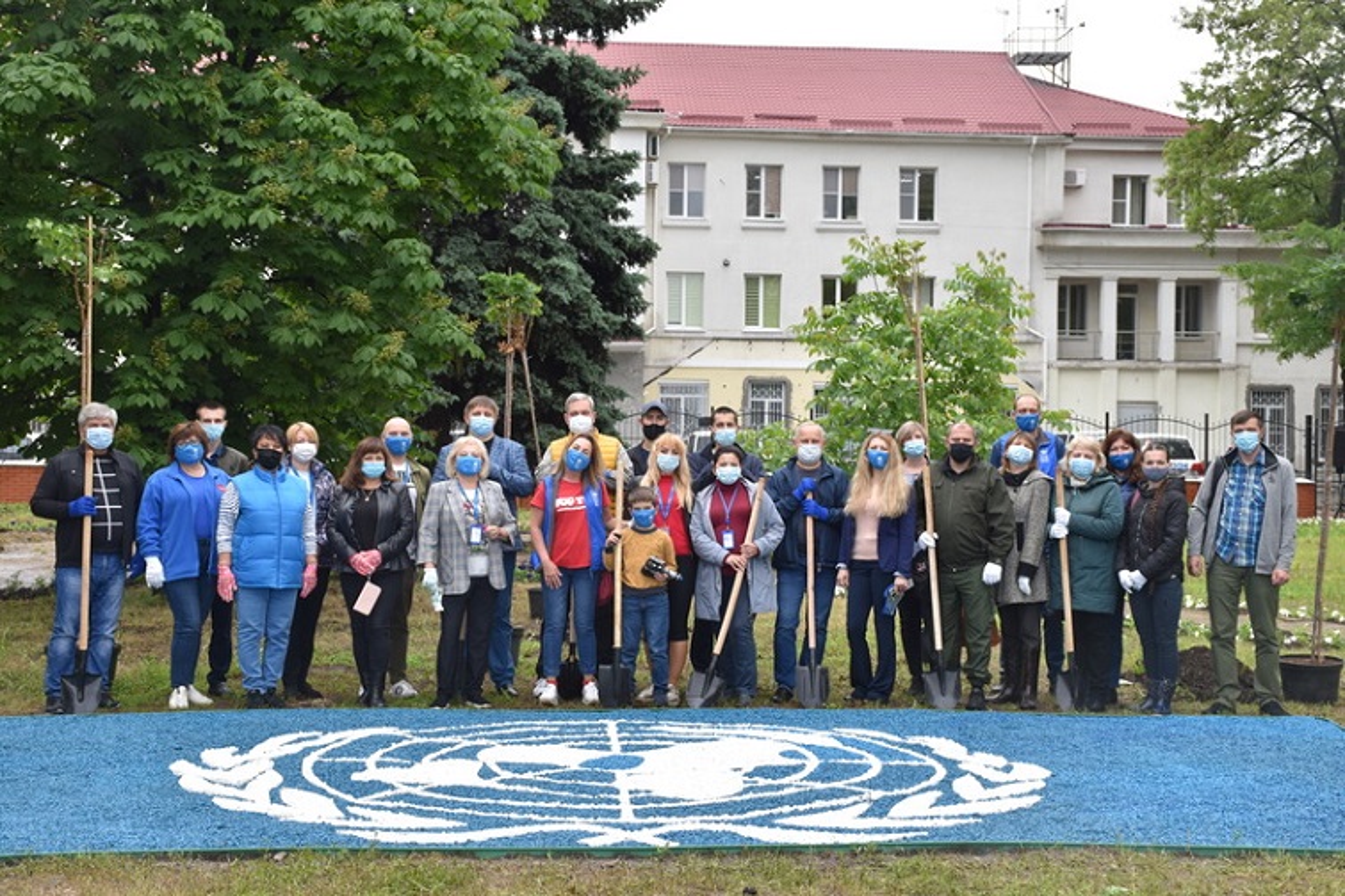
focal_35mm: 57
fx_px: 2129
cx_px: 672
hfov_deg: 35.1
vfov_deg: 23.8
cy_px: 448
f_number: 8
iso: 320
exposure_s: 1/250
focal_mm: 38
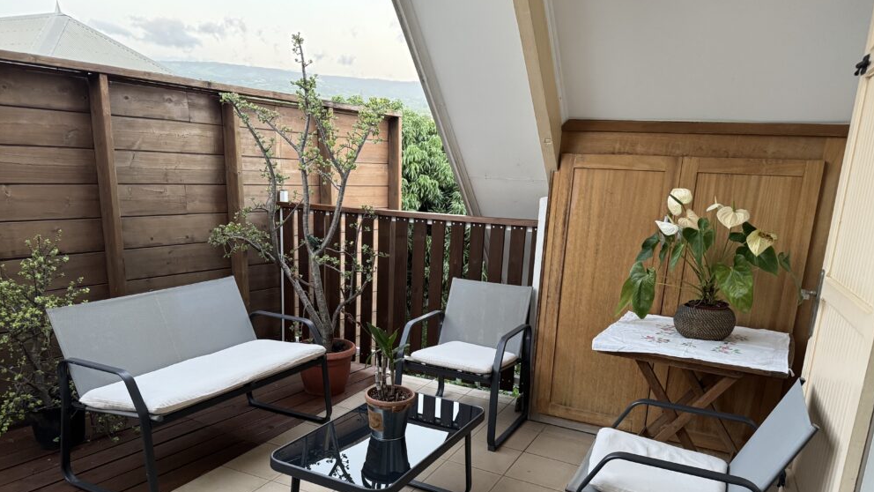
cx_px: 435
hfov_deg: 69.9
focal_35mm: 27
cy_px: 328
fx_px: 626
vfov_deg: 42.3
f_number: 1.78
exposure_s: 1/60
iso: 500
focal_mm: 6.76
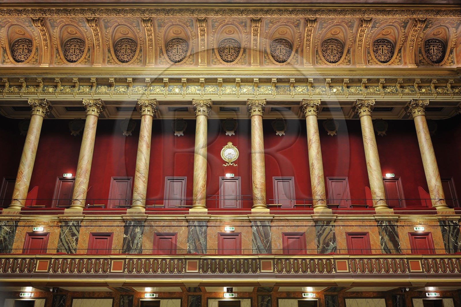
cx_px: 230
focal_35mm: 29
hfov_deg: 63.7
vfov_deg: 44.9
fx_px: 371
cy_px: 154
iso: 200
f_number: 6.3
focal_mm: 29
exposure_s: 1/1.25
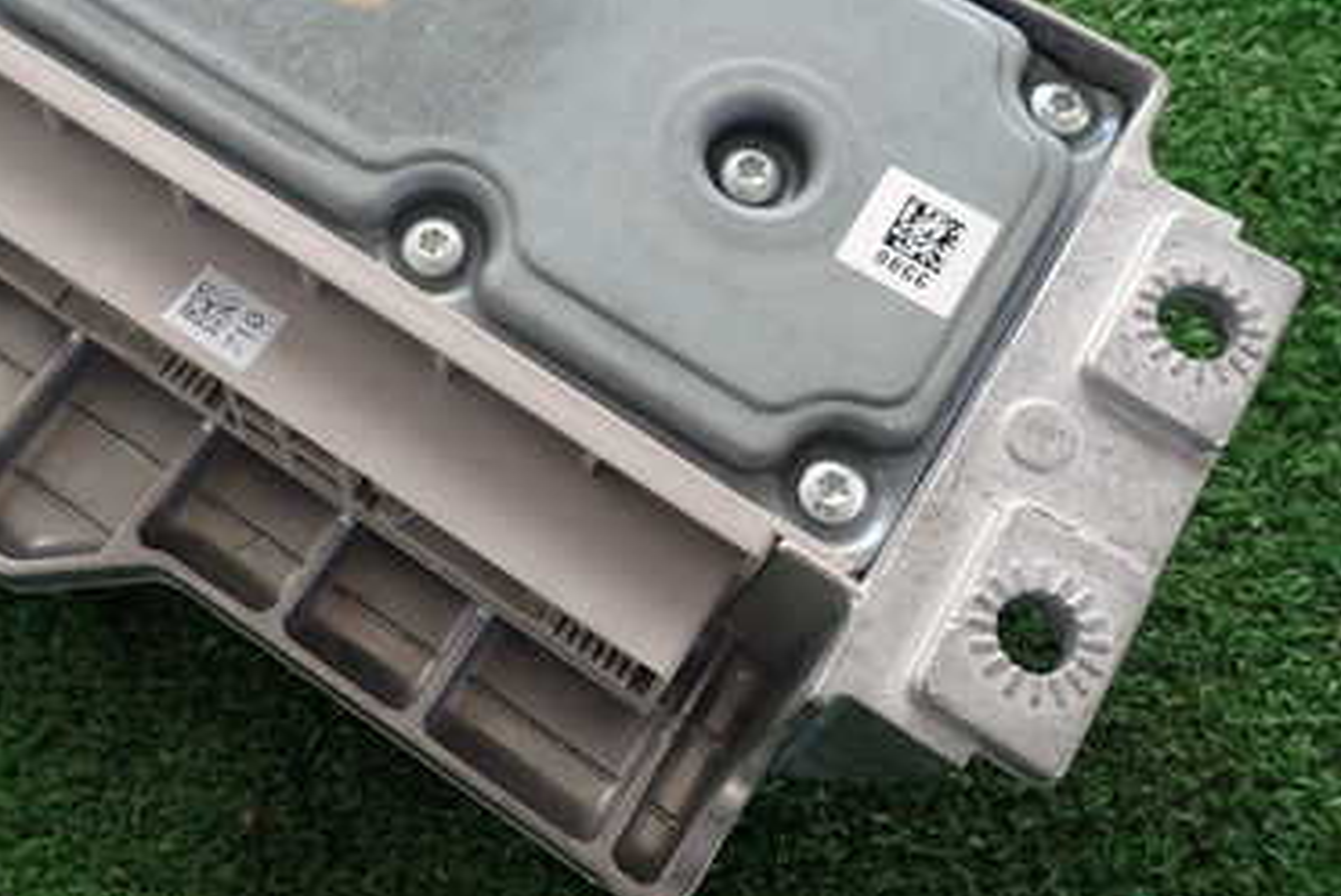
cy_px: 260
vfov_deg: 31.6
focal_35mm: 42
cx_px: 463
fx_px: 1566
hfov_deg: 45.8
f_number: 2.8
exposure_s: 1/200
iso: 100
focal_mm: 4.5
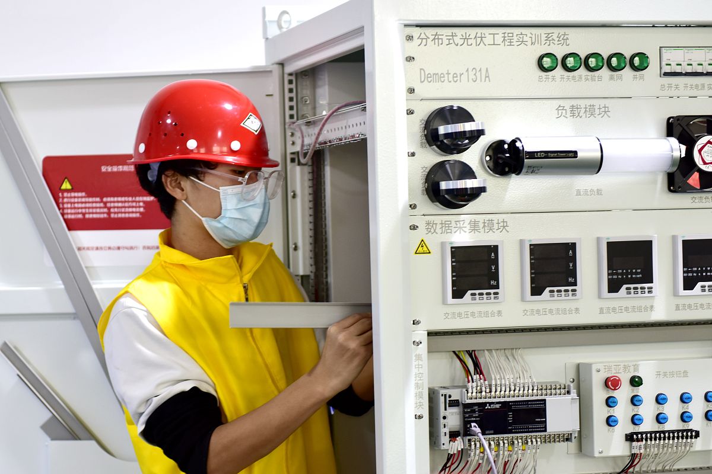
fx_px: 1384
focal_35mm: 70
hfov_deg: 28.8
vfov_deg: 19.5
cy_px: 237
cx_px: 356
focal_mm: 70
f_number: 2.8
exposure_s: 1/80
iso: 720
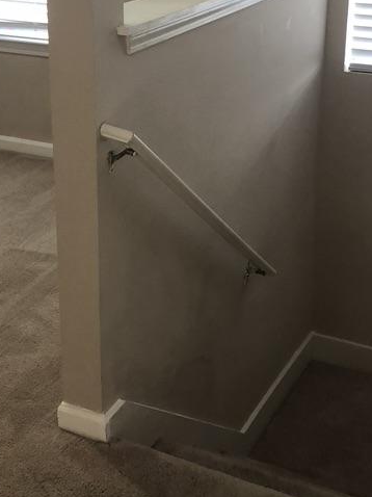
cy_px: 160
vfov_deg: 31.9
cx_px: 134
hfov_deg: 24.3
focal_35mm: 60
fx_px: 860
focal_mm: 3.99
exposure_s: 1/15
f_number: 1.8
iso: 50
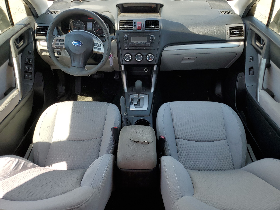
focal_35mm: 26
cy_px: 105
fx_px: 210
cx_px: 140
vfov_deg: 53.1
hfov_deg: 67.3
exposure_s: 1/667
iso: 50
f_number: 1.5
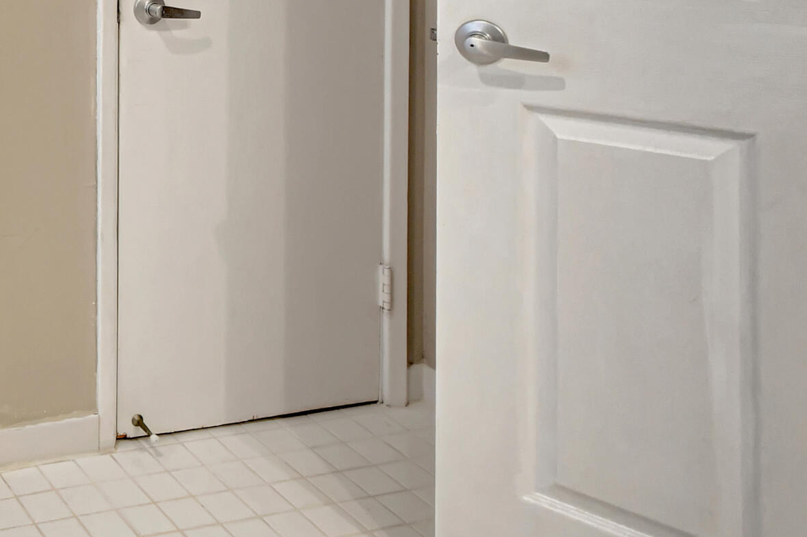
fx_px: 852
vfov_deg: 30.0
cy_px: -104
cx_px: -198
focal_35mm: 38
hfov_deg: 36.6
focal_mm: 10
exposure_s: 1/5
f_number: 9
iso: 1000
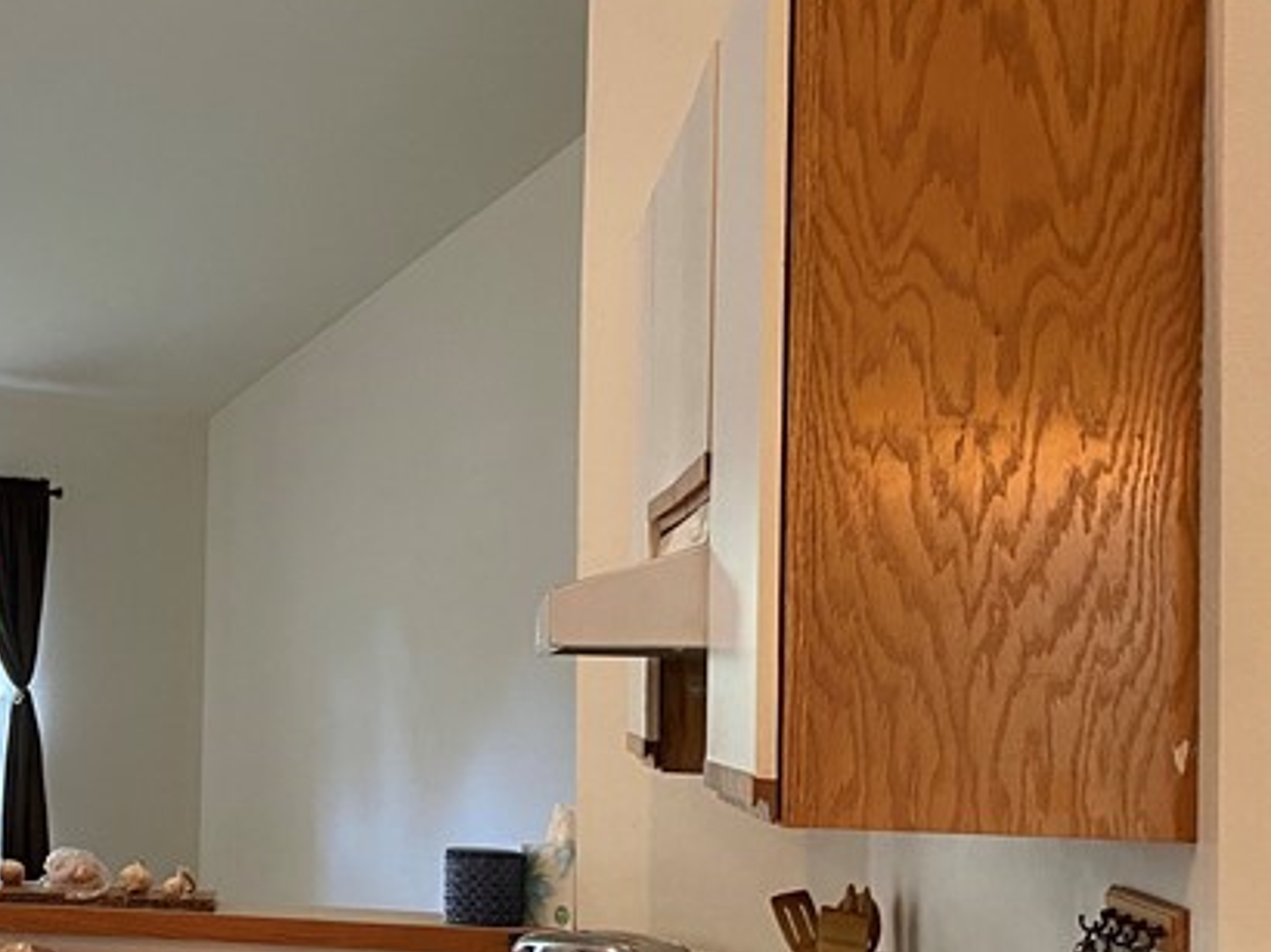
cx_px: -87
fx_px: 2385
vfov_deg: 22.4
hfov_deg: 27.6
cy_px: 654
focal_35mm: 65
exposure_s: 1/60
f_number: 1.8
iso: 160
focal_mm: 4.25
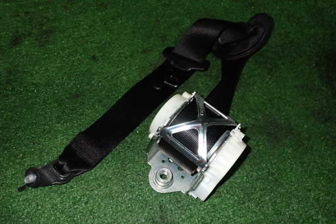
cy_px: 117
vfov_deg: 41.1
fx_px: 299
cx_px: 166
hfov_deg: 58.7
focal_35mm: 32
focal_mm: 5.4
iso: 500
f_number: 6.3
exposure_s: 1/30
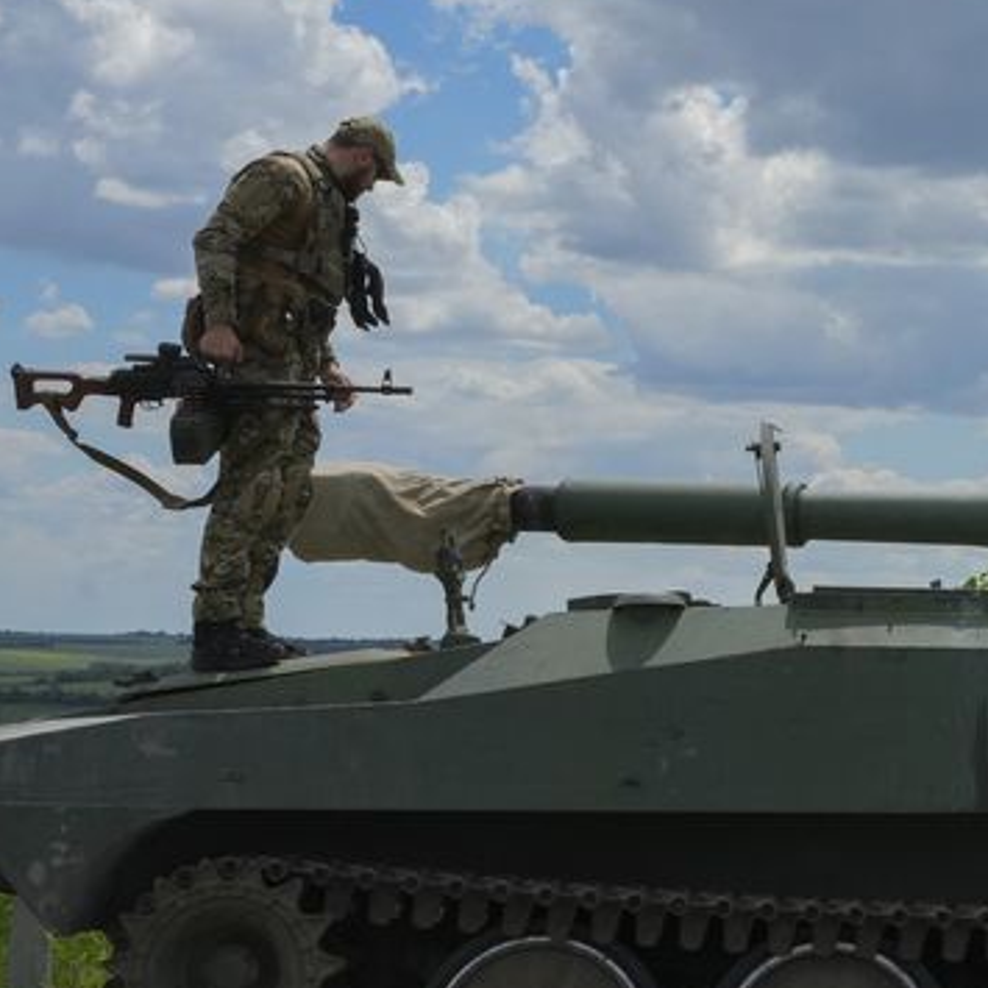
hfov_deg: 18.6
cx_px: 1152
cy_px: 406
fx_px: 2874
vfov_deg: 19.5
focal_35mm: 89
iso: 640
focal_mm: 31
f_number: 13
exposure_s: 1/800
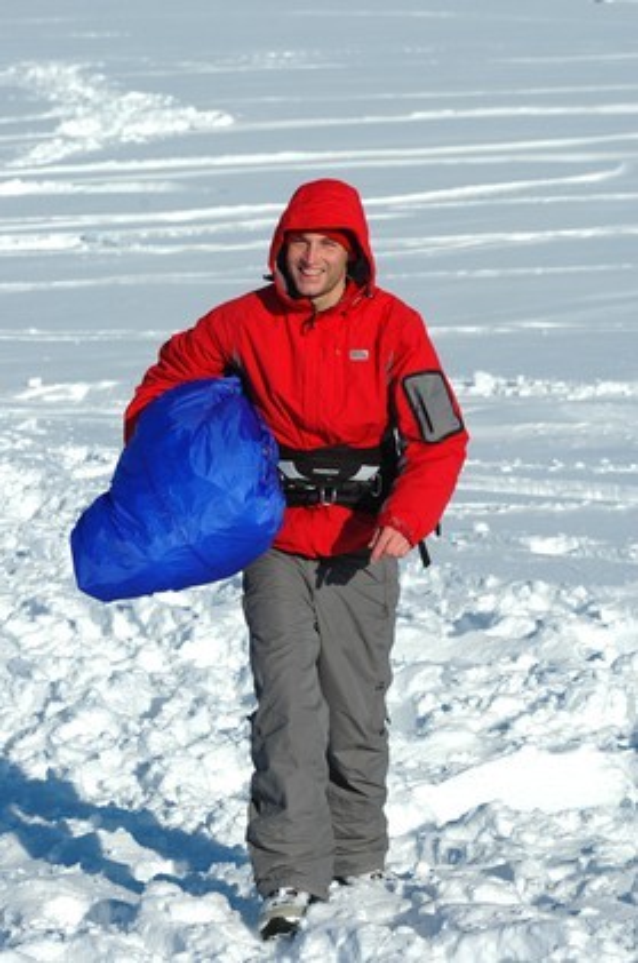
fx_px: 4804
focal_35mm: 180
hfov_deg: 7.6
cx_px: 319
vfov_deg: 11.4
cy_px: 482
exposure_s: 1/1000
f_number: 6.7
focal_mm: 120
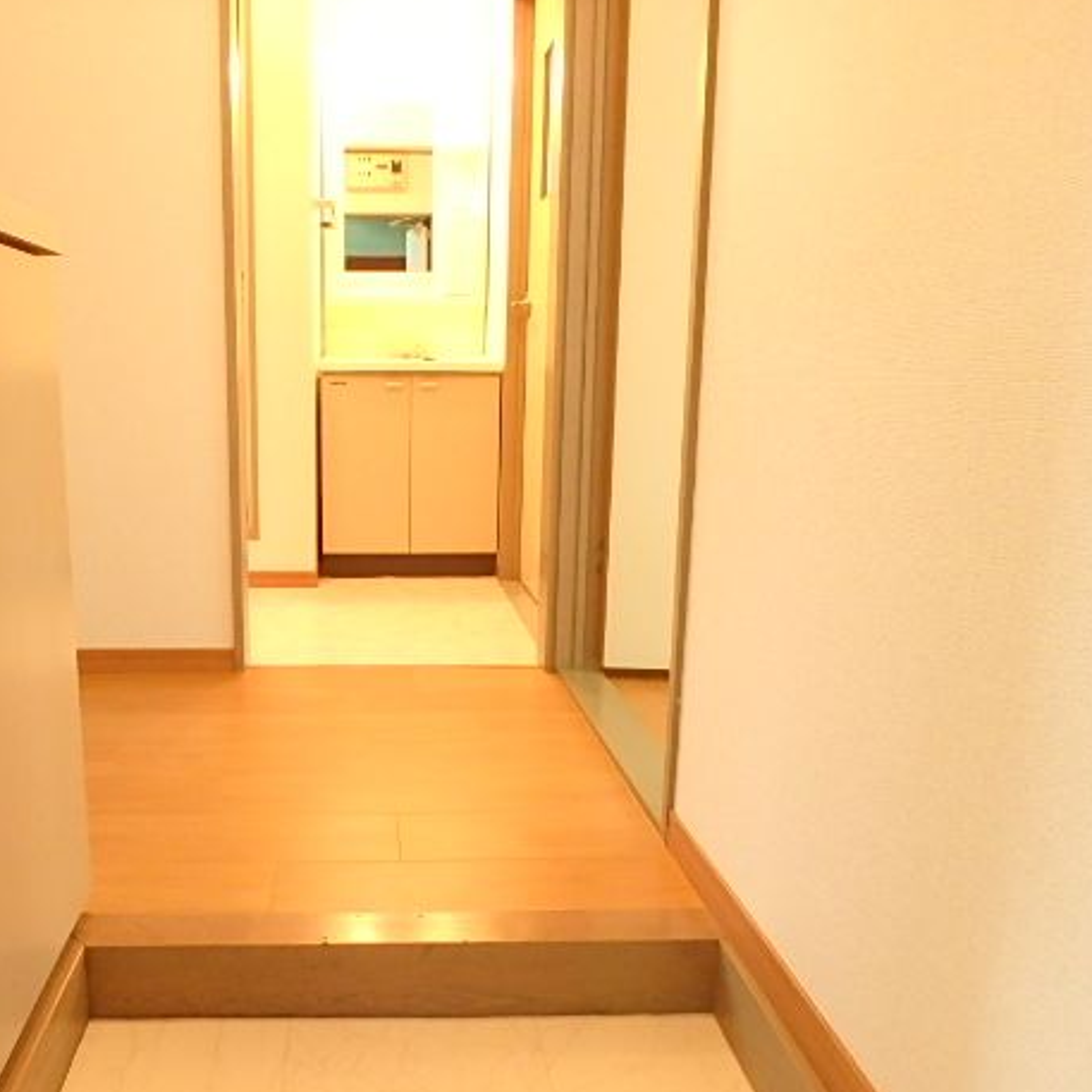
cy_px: 535
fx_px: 928
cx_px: 375
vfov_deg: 60.9
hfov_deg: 59.7
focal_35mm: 26
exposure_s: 1/15
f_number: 3.5
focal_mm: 3.7
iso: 800
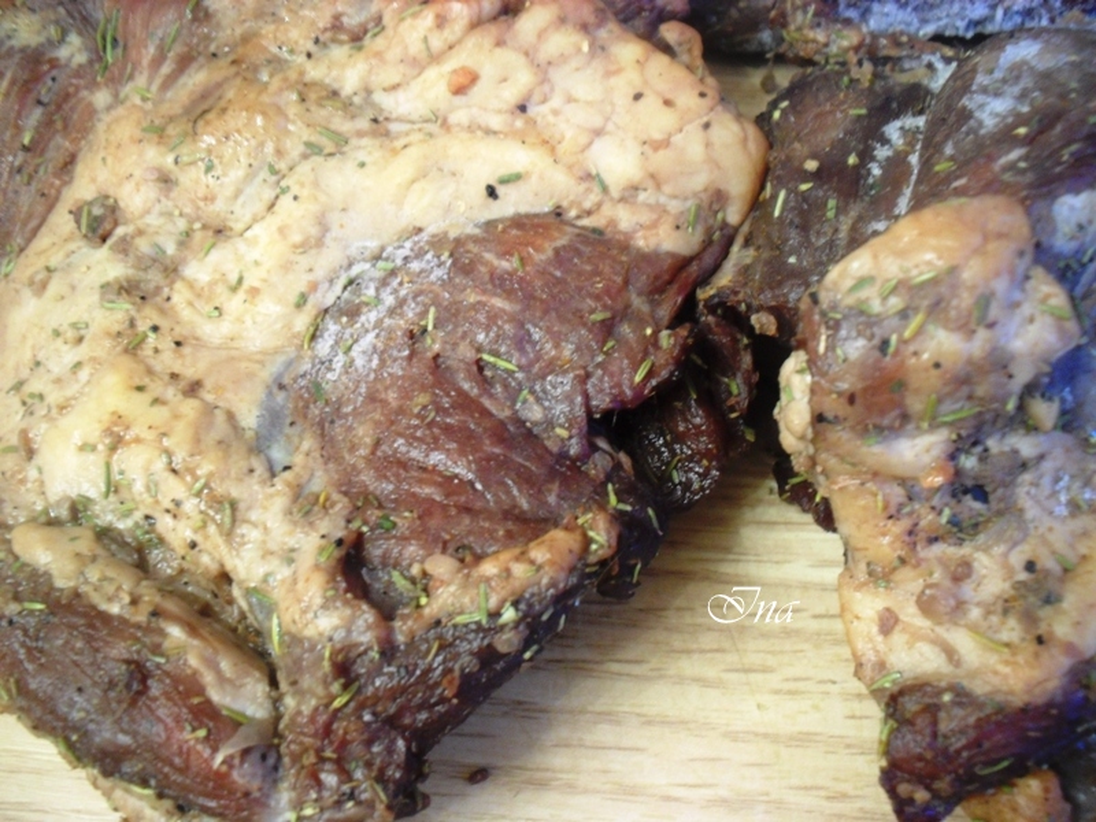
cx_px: 548
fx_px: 1108
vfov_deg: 40.7
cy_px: 411
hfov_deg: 52.6
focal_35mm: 35
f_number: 3.2
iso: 200
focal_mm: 6.3
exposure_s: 1/3
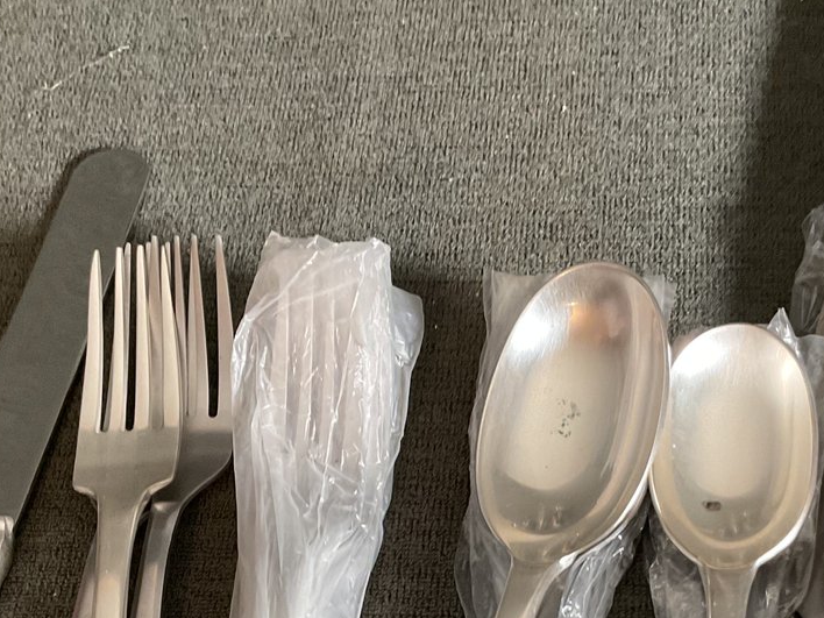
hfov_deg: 31.0
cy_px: 620
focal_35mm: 62
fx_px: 1476
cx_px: 530
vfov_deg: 22.7
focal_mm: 3
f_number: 1.8
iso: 160
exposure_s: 1/60
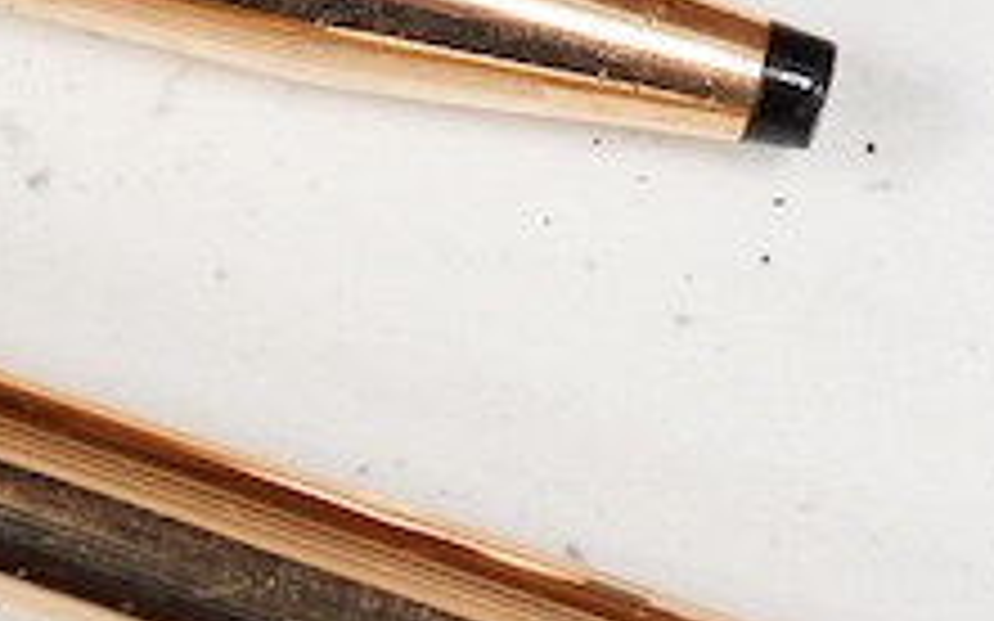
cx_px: -659
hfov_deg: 8.7
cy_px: 162
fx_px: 6310
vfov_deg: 5.6
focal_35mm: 233
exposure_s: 1/100
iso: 2500
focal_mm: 30
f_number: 9
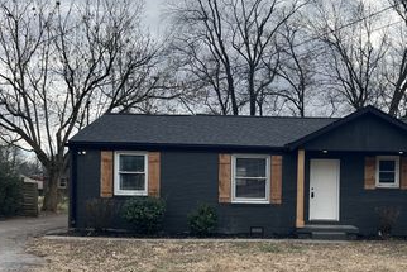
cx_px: 281
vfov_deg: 31.6
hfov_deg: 45.5
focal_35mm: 42
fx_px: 475
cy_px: 190
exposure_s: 1/2404
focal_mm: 5.7
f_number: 1.5
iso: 50
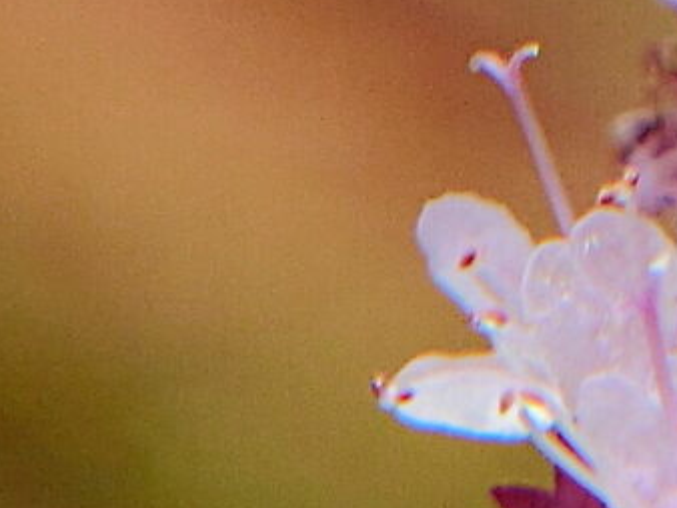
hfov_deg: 0.9
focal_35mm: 2129
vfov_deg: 0.7
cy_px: -772
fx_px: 41667
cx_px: 1490
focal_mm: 64.8
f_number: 6.3
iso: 125
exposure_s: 1/320
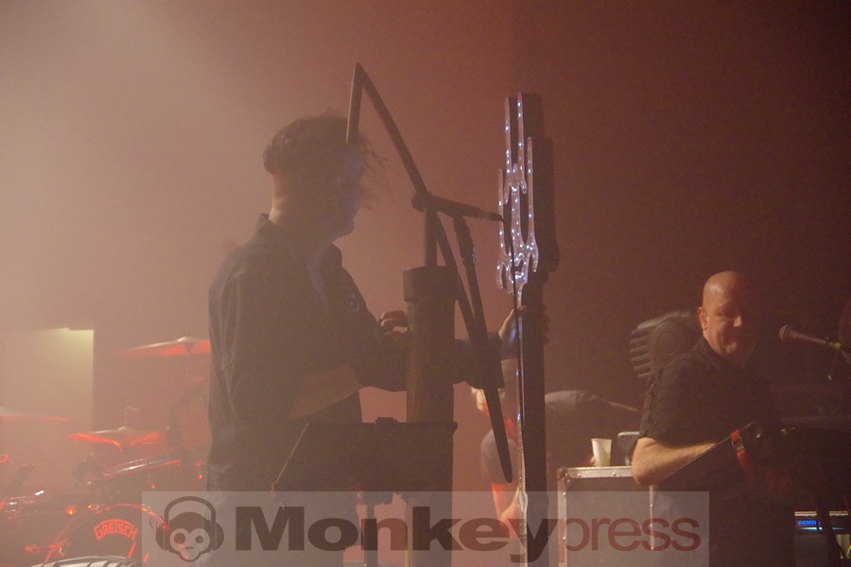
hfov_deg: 20.0
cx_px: 426
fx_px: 2411
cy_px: 284
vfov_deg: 13.4
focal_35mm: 102
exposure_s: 1/160
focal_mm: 68
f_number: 4.5
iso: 6400
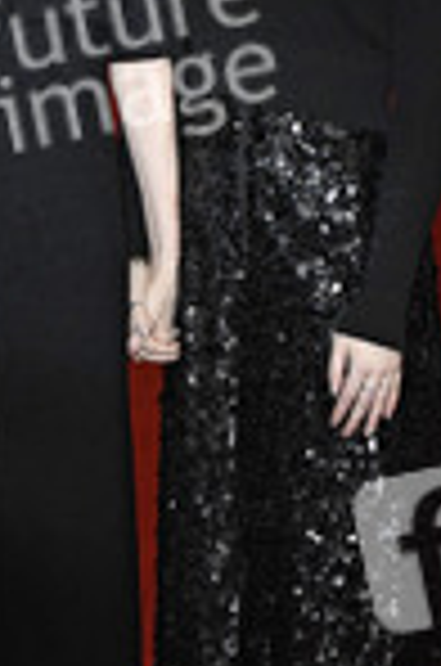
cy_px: 302
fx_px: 2603
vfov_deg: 14.6
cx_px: 176
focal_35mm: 141
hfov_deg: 9.7
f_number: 5
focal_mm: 35
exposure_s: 1/250
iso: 1600
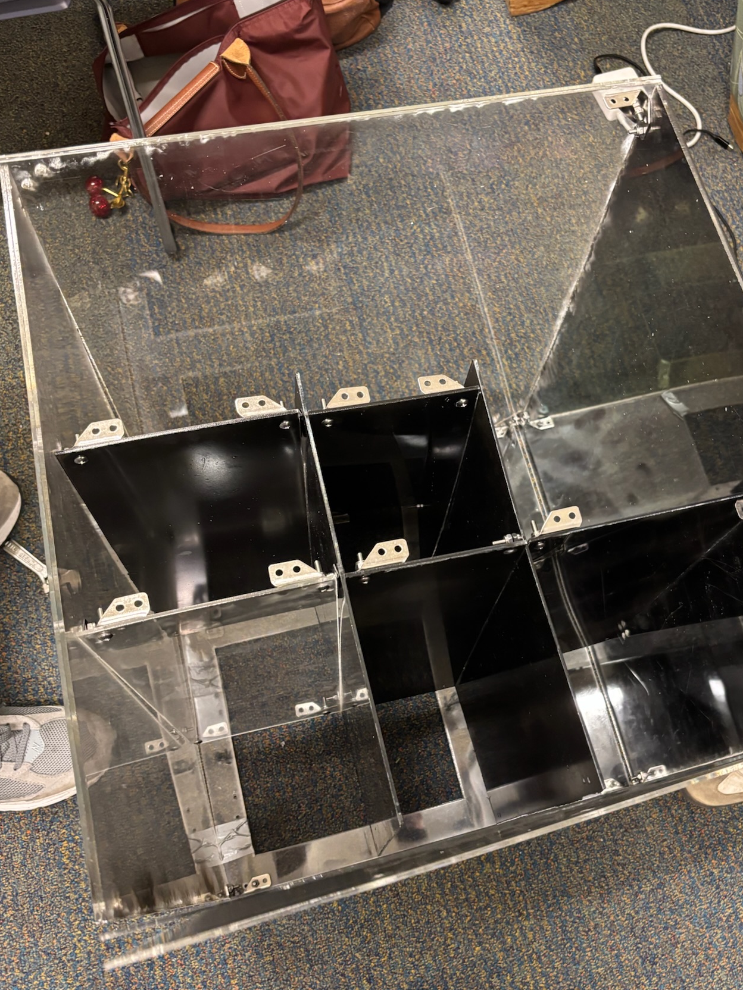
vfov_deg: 56.8
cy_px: 525
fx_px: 916
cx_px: 442
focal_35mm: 32
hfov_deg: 44.0
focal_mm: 5.96
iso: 500
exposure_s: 1/30
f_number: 1.6
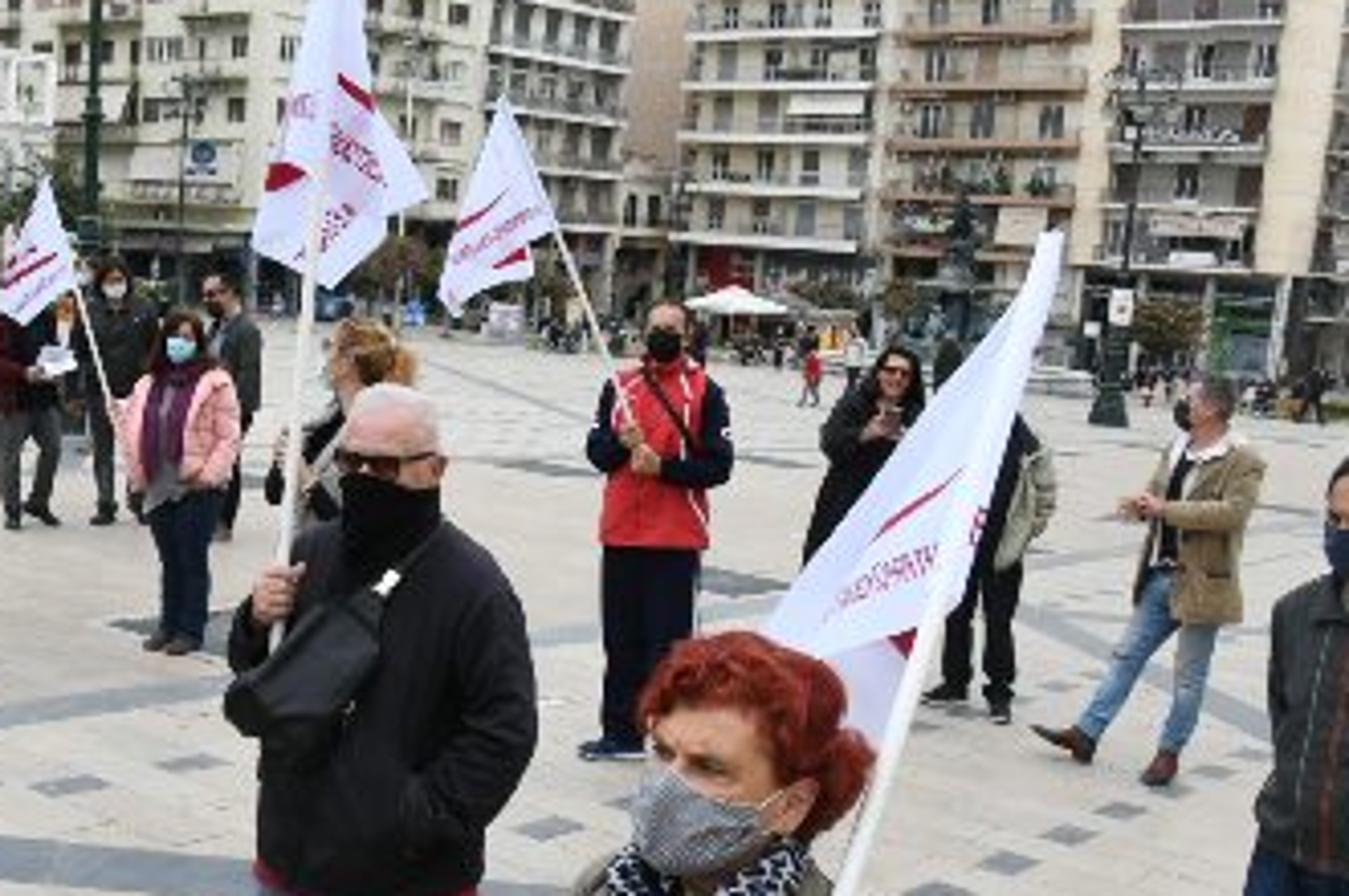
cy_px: 562
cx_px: 183
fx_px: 1834
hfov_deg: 38.1
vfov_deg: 27.4
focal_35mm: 49
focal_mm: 18
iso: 1250
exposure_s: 1/400
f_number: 11
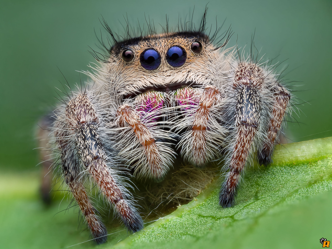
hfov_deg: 19.6
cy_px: 124
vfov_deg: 14.8
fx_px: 959
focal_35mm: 100
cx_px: 166
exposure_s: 1/250
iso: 200
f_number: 8
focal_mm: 50
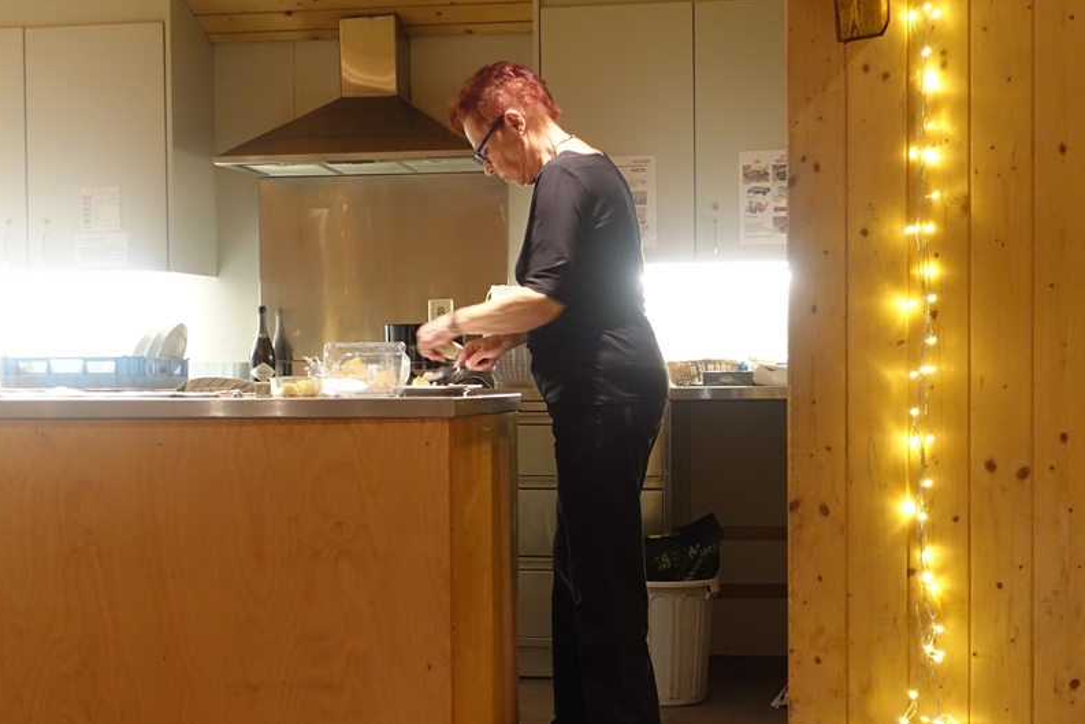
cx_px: 538
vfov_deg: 21.9
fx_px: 1869
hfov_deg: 32.4
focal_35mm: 62
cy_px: 378
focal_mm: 17.7
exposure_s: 1/25
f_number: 2.8
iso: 800
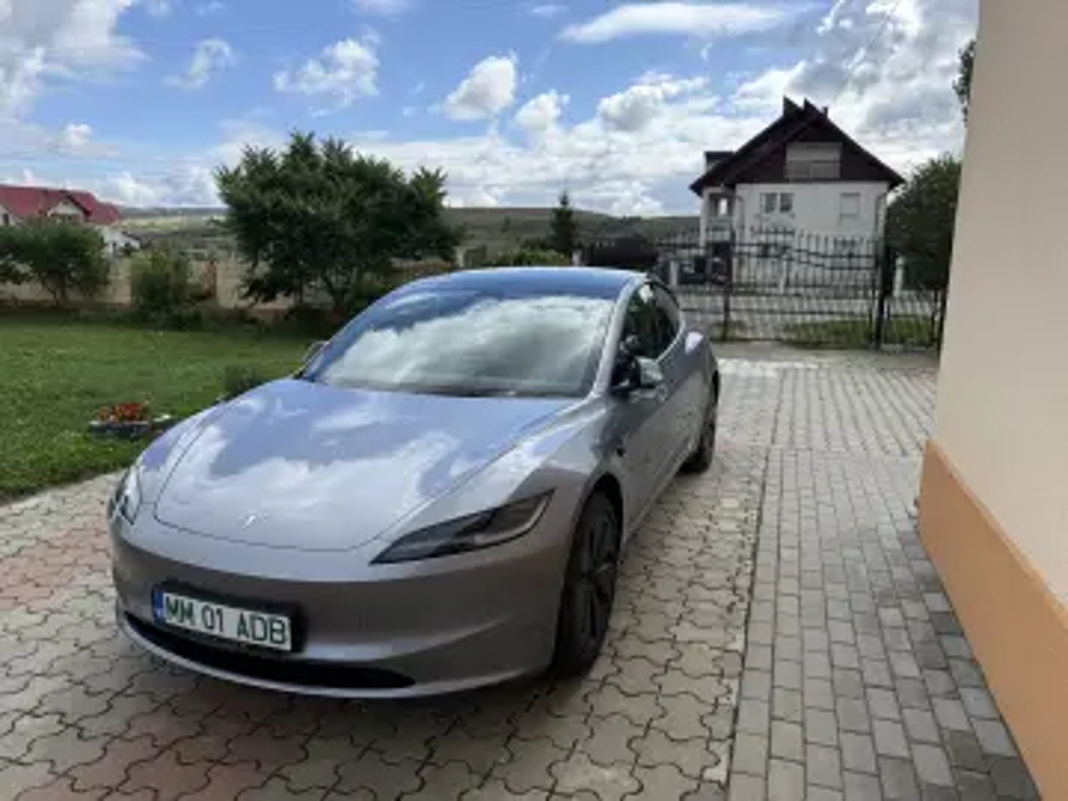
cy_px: 400
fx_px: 740
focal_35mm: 24
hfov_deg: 71.6
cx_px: 534
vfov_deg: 56.8
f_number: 1.78
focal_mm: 6.76
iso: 100
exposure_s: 1/4405
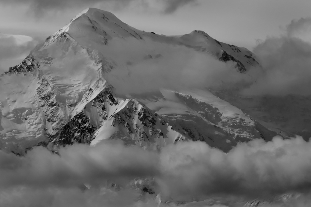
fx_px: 4788
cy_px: 104
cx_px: 156
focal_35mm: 555
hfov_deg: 3.7
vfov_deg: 2.5
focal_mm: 370
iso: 640
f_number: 8
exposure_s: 1/5000
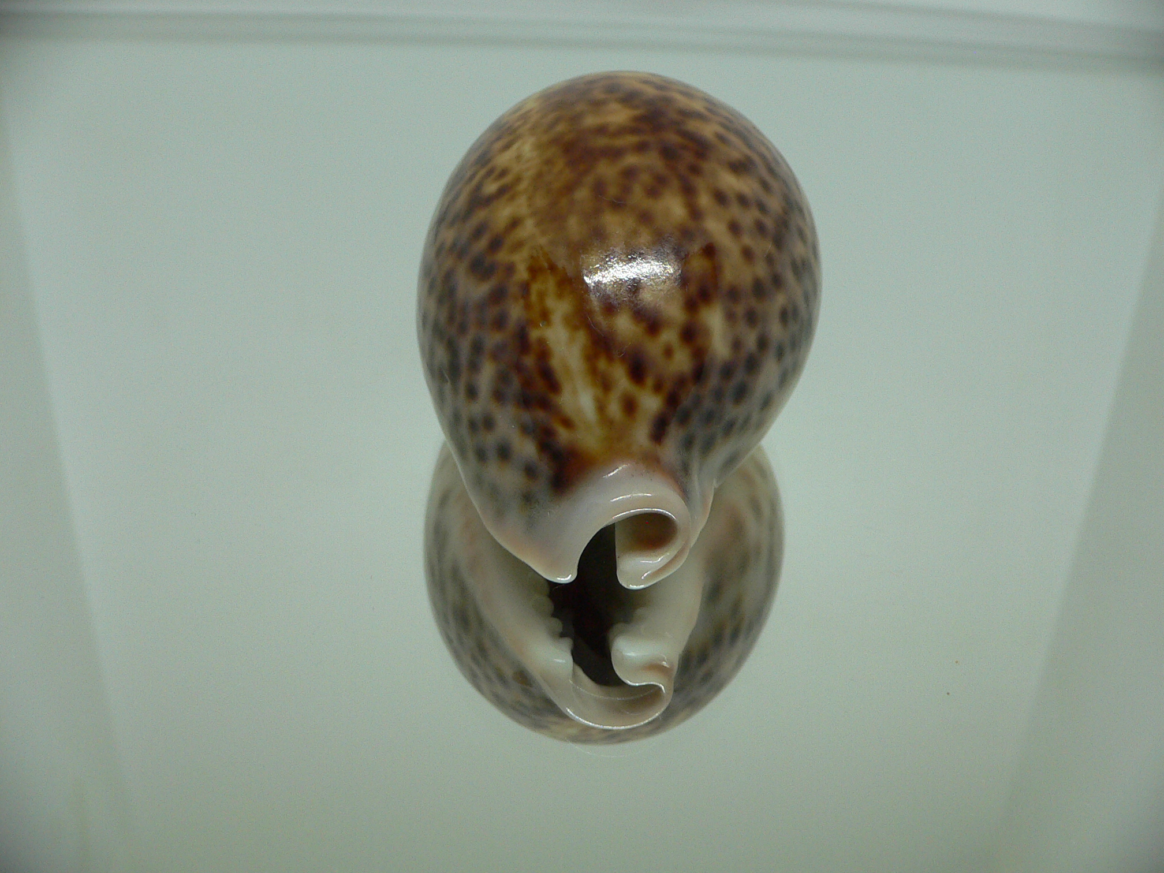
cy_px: 436
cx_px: 582
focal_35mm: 35
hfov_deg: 52.6
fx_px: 1177
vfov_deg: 40.7
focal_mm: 4.6
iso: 150
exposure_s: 1/60
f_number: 2.8
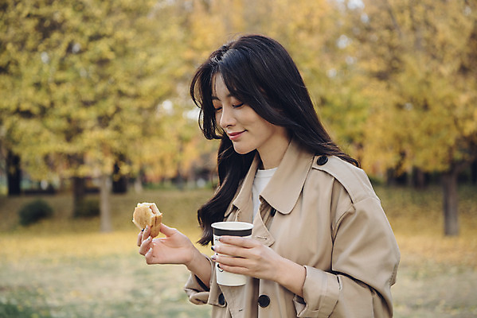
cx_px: 238
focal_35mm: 60
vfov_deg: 22.6
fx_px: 795
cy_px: 159
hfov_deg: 33.4
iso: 250
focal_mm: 60
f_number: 3.5
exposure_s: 1/250
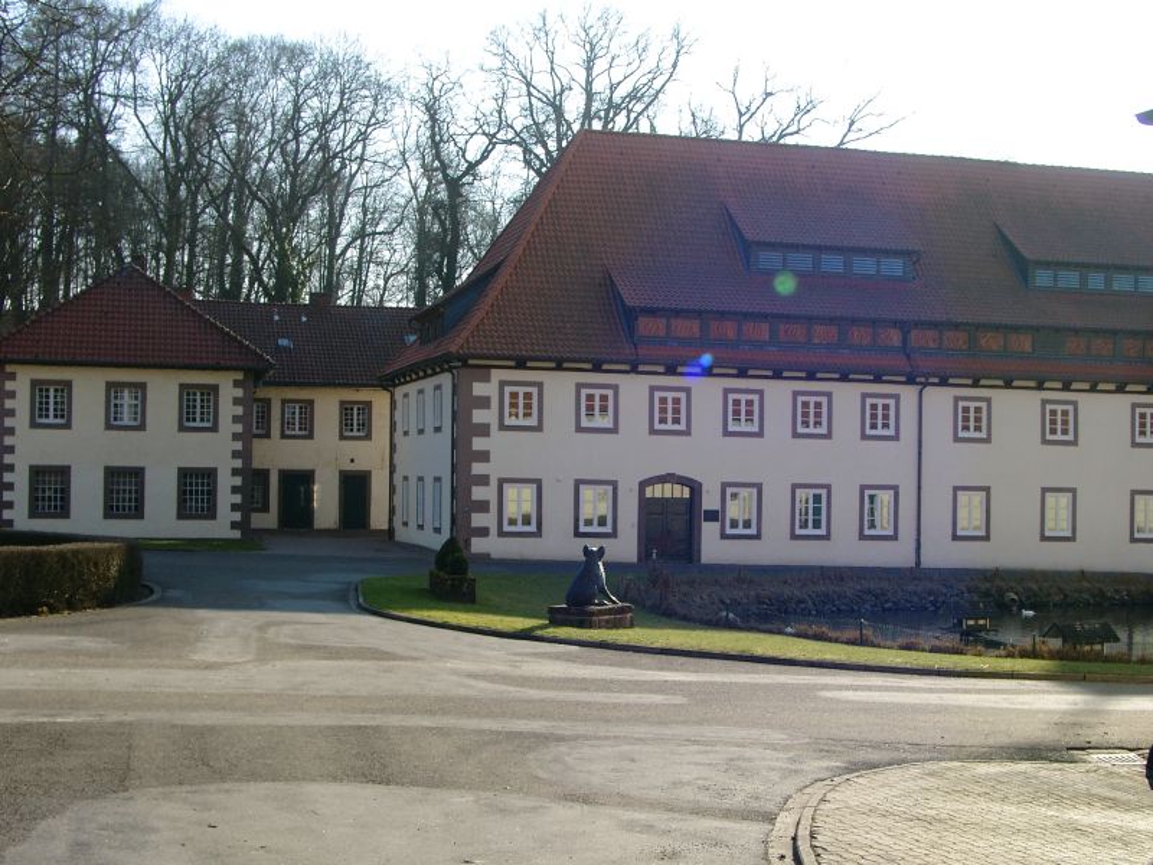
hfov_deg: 38.2
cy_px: 432
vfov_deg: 29.1
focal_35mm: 50
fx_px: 1665
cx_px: 576
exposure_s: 1/441
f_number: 4
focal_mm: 10.4
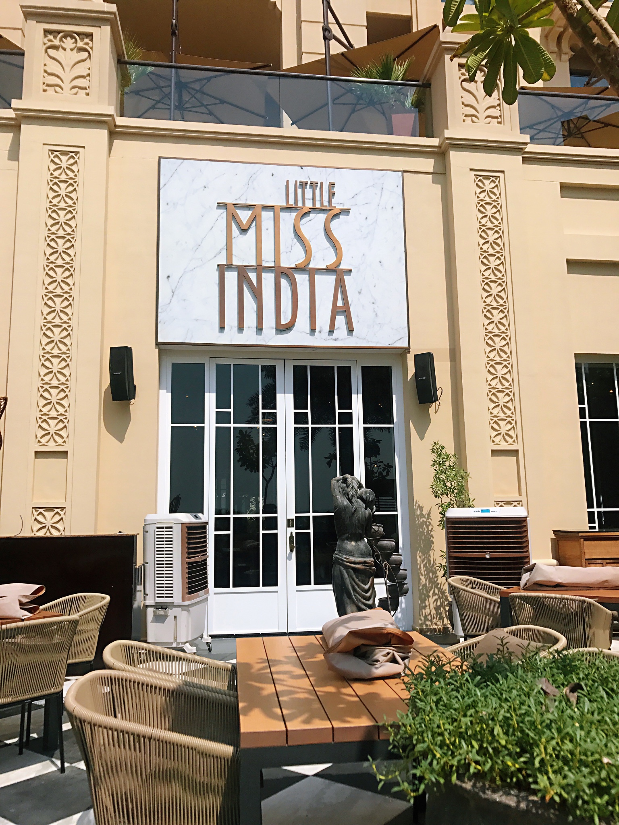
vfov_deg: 63.4
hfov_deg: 49.7
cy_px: 412
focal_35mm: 28
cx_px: 310
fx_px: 668
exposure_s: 1/4566
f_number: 1.8
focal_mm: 3.99
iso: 20
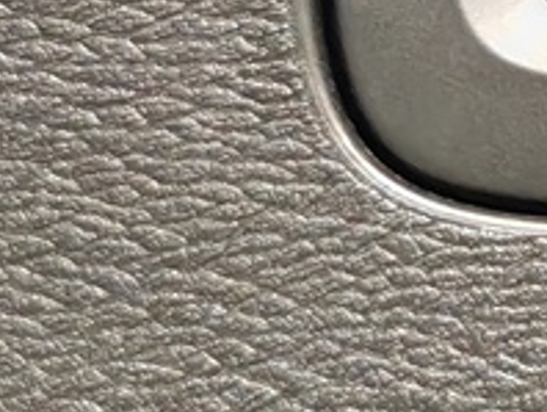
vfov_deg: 7.6
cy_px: -340
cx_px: 1260
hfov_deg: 9.4
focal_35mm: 189
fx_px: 2990
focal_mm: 5.4
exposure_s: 1/200
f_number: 1.6
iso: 1250
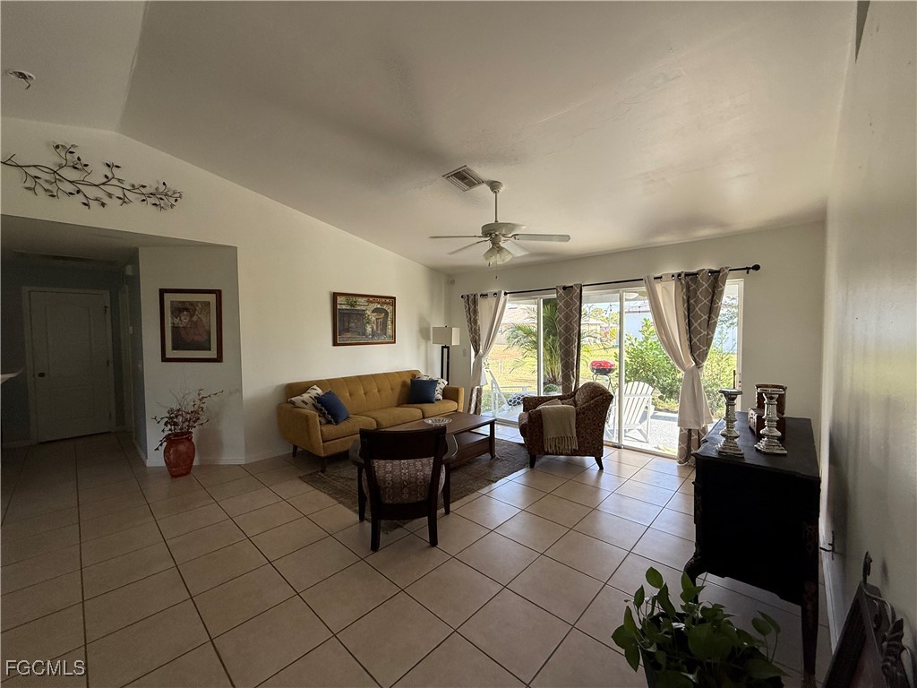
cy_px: 344
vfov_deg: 85.7
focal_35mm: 14
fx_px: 371
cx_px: 458
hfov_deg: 102.1
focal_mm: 2.22
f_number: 2.2
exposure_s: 1/99
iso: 125
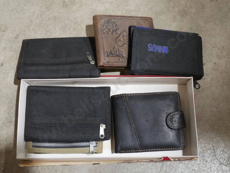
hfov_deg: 38.2
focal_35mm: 50
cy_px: 86
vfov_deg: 29.1
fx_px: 332
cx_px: 115
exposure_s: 1/60
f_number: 5.3
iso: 800
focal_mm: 25
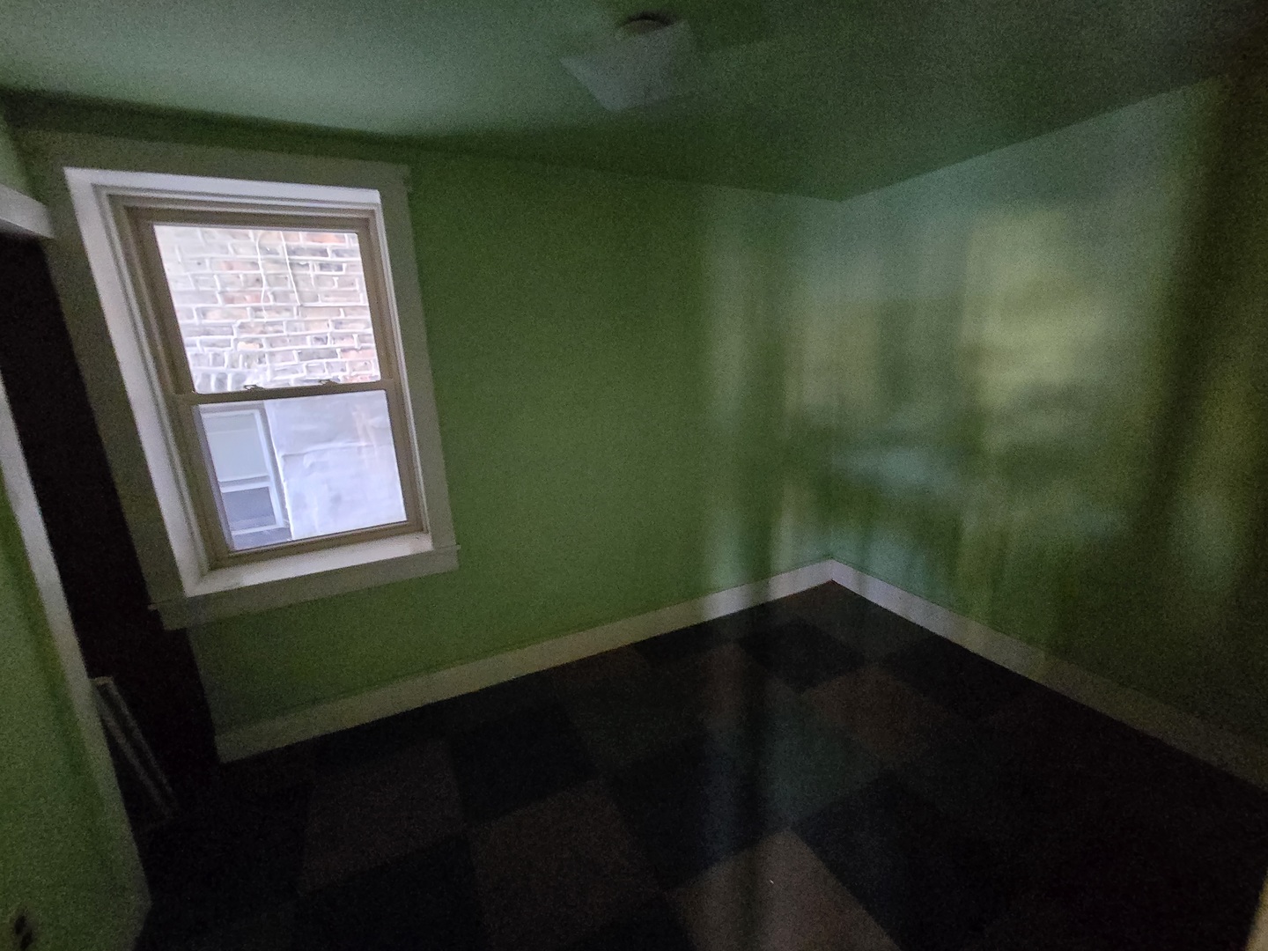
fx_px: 476
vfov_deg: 89.9
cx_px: 634
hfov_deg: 106.2
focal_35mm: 13
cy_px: 476
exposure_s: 1/24
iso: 1600
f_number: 2.2
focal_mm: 2.2
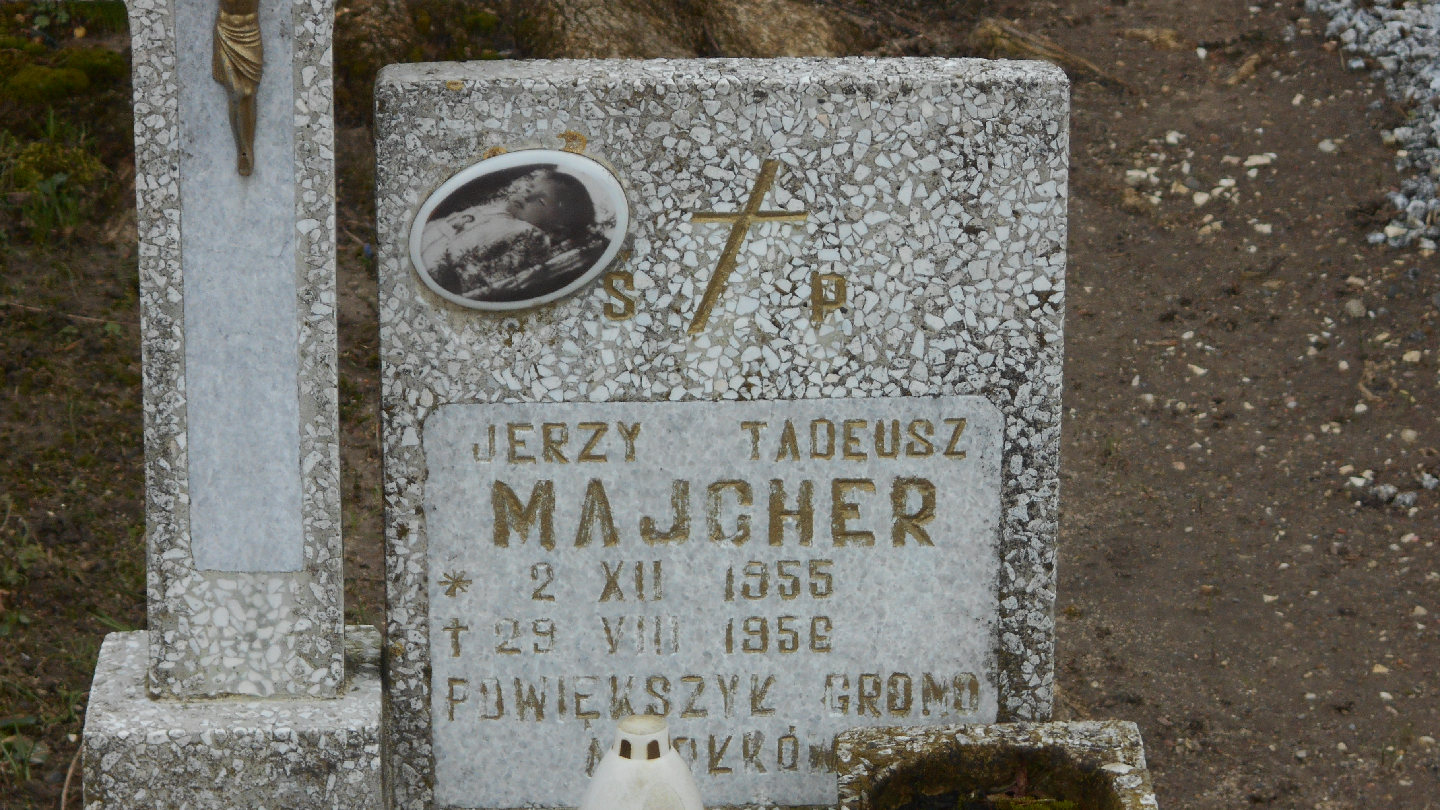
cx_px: 716
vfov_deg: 9.8
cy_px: 501
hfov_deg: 17.3
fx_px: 4734
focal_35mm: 124
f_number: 6
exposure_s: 1/125
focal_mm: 20.1
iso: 110
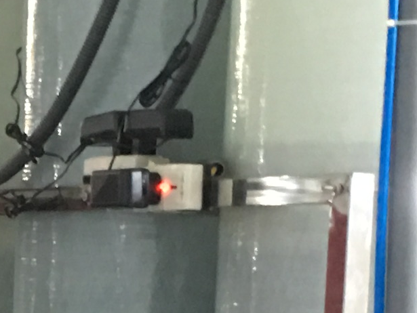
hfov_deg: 10.1
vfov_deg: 7.7
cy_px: 486
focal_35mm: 190
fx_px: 2290
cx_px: -224
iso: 100
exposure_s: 1/4
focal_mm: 4.15
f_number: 2.2
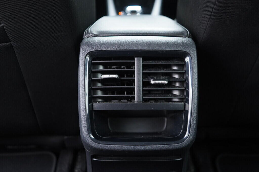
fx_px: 259
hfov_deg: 53.1
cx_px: 130
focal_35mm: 36
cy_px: 86
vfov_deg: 36.9
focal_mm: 24
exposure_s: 1/40
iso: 1000
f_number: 2.8
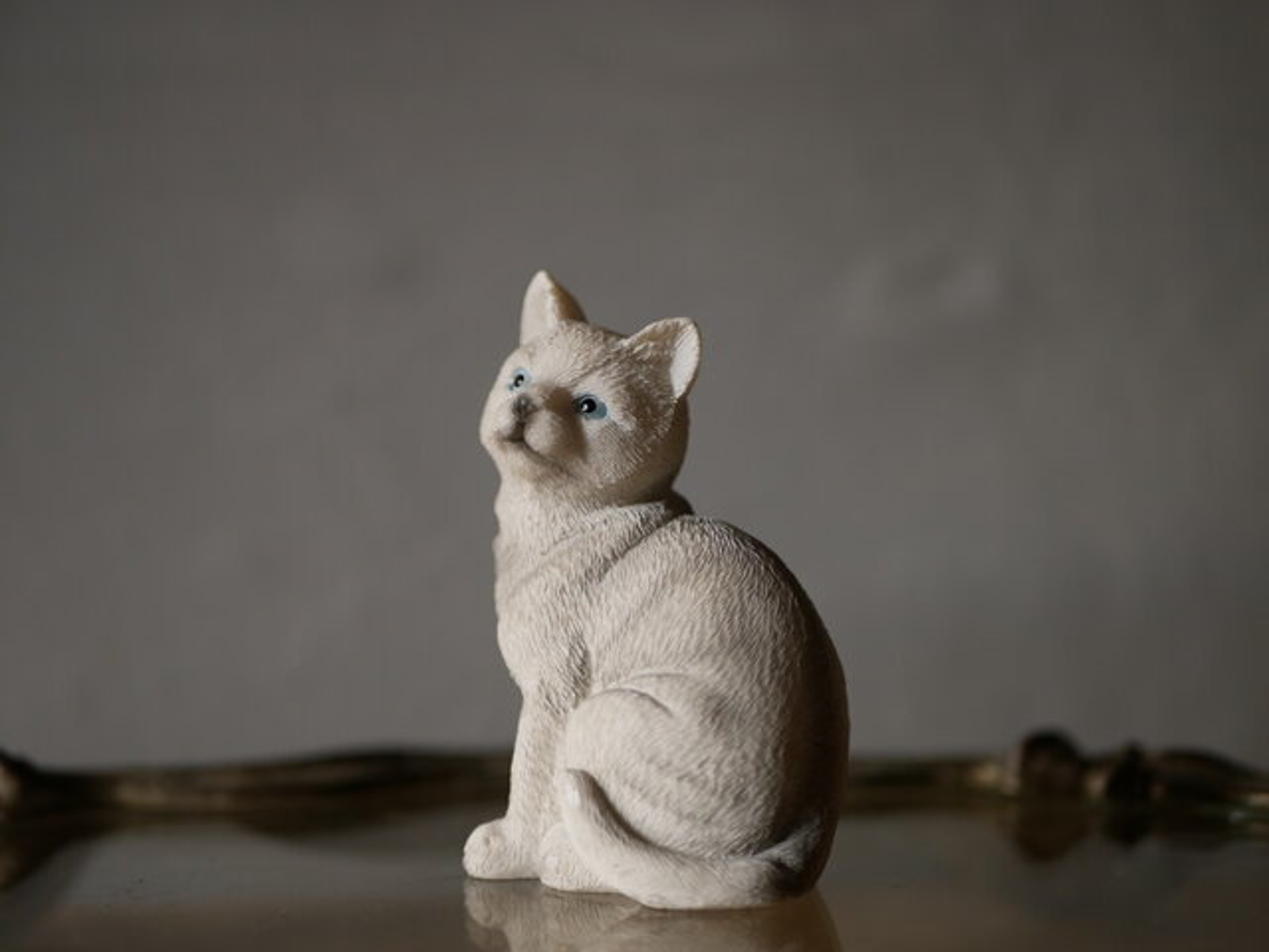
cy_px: 476
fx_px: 1833
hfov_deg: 38.2
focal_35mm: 50
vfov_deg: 29.1
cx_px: 634
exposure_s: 1/125
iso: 320
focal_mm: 25
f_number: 1.7
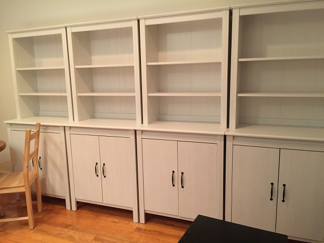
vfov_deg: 48.2
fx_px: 271
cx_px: 162
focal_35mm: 29
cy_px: 122
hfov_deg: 61.7
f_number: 2.2
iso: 64
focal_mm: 4.15
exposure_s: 1/4
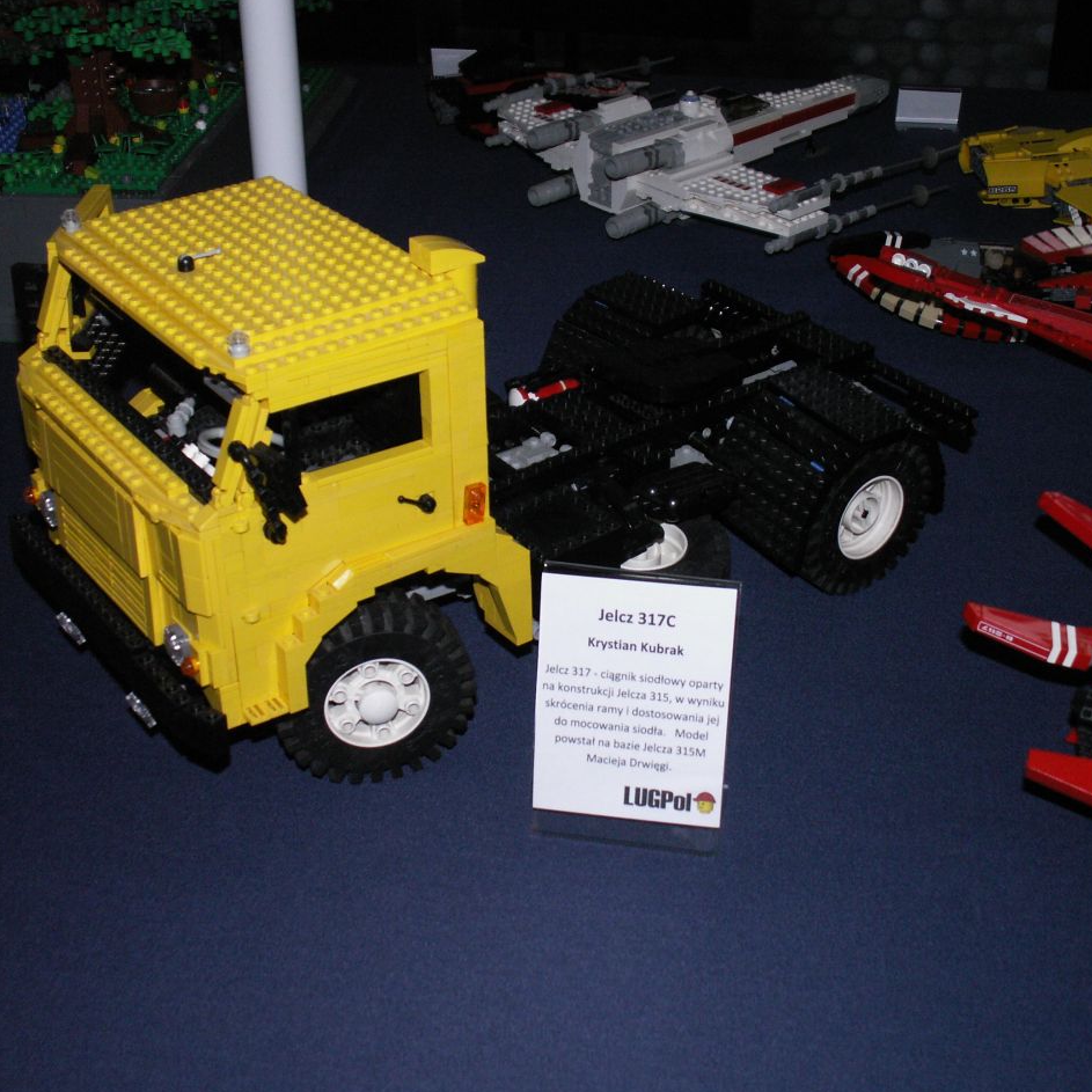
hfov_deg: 35.4
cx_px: 551
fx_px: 1713
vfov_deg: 35.4
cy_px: 542
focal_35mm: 48
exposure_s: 1/60
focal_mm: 6.66
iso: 160
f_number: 2.8
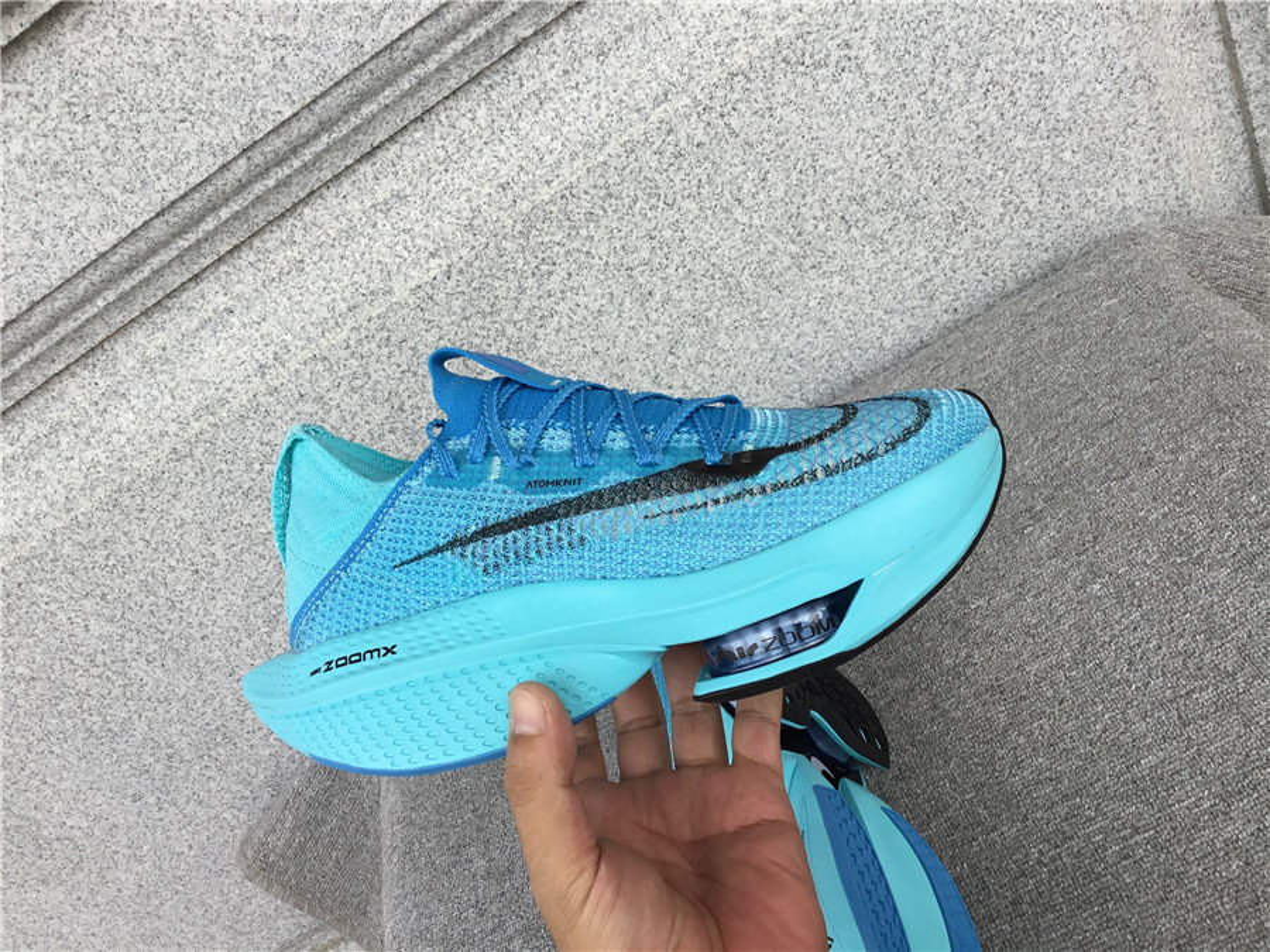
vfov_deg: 45.4
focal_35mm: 31
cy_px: 476
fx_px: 1137
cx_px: 635
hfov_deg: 58.4
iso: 25
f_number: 2.4
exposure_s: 1/191
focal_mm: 3.3
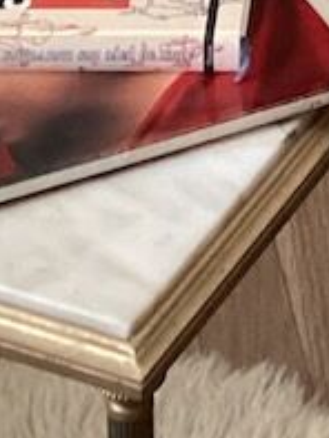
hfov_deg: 7.3
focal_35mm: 201
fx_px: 2544
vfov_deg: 8.4
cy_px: -823
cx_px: 491
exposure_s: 1/33
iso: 250
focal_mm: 3.3
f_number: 2.4
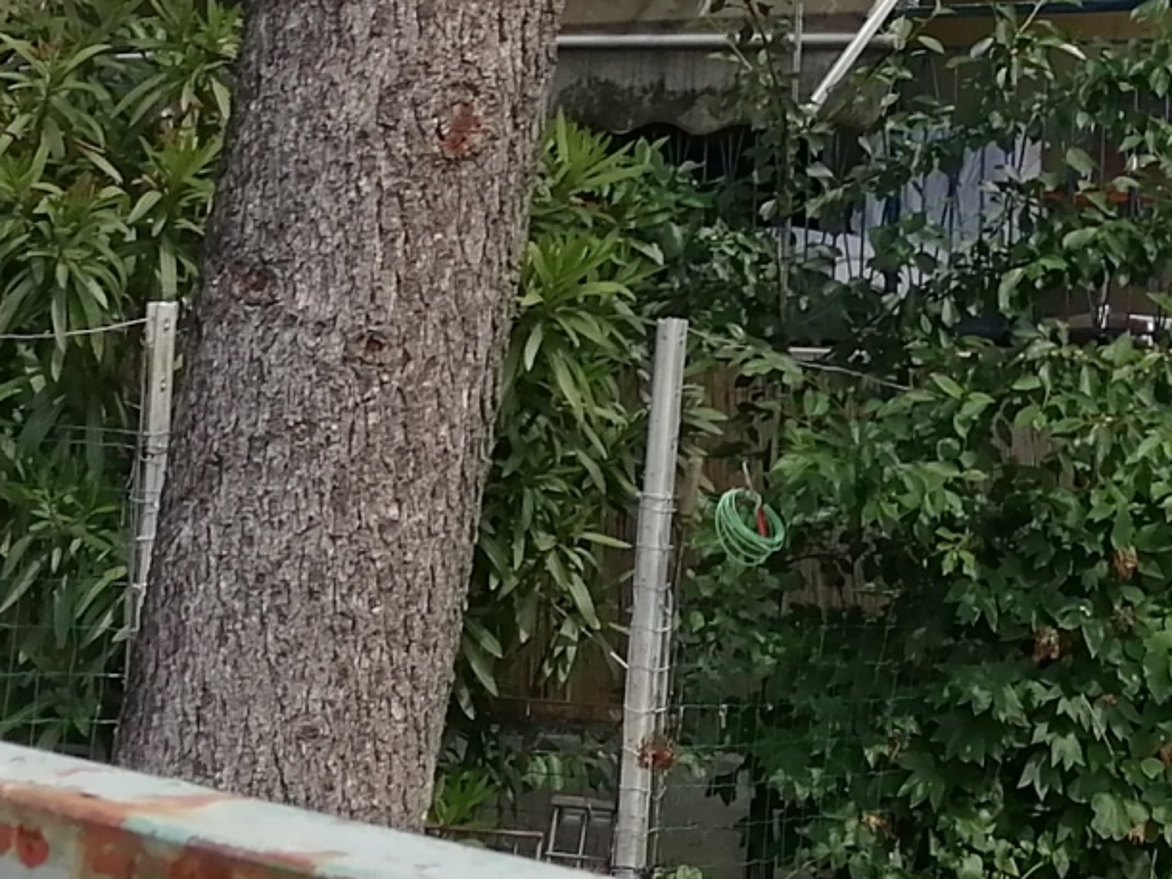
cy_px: -238
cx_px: 1358
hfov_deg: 17.3
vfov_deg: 13.1
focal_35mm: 109
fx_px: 3690
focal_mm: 3.64
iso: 50
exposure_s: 1/1475
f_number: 1.8
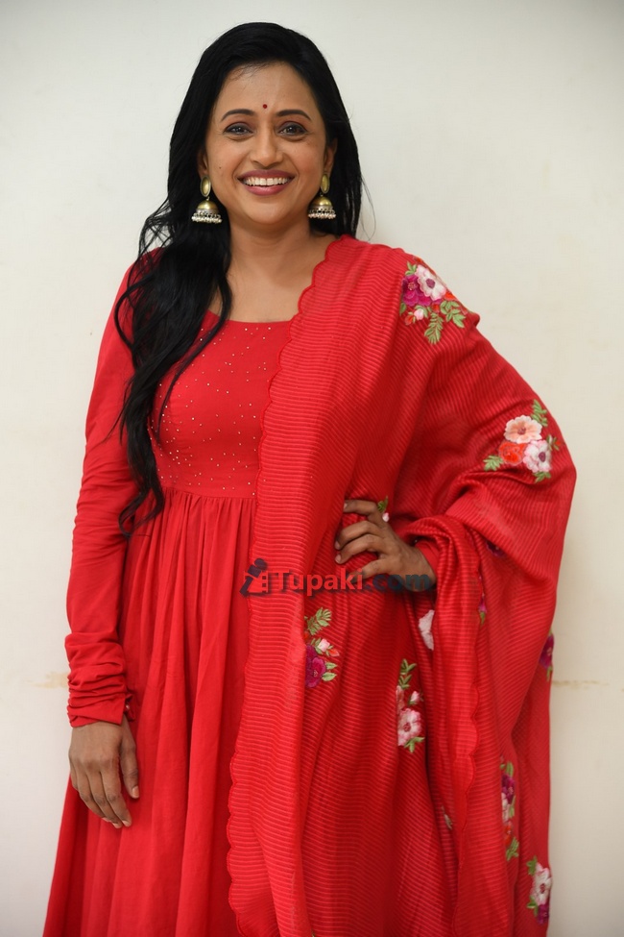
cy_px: 468
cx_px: 312
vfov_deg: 22.1
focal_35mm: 92
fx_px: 2392
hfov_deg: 14.9
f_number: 4.5
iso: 500
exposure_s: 1/80
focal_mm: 92
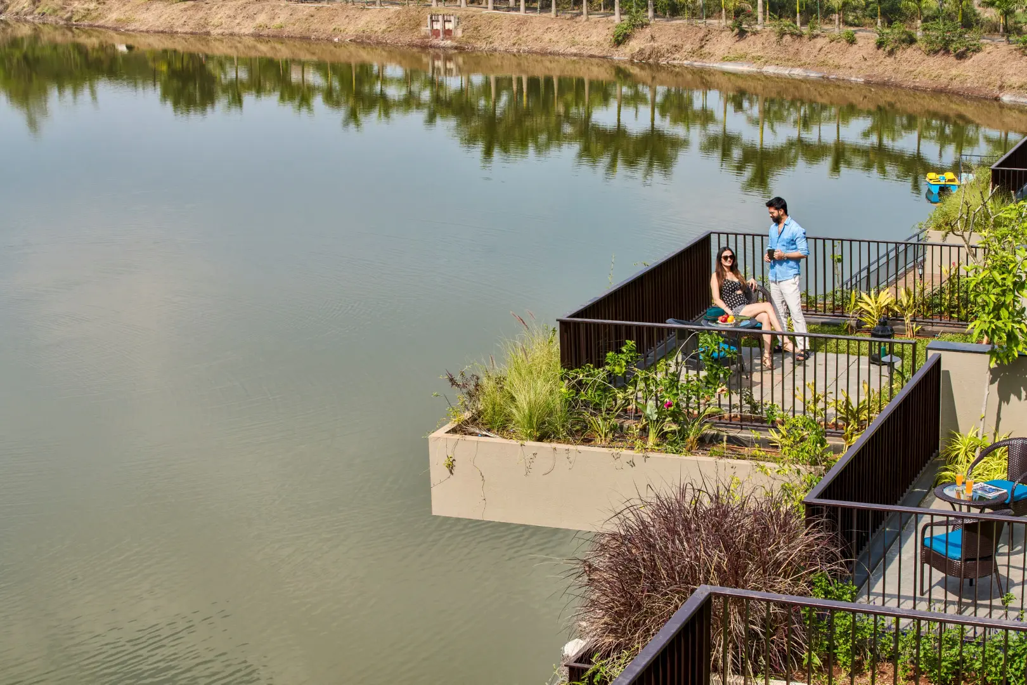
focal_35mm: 70
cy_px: 342
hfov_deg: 28.8
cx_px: 514
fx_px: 1997
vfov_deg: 19.5
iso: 400
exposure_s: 1/200
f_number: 16
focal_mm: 70
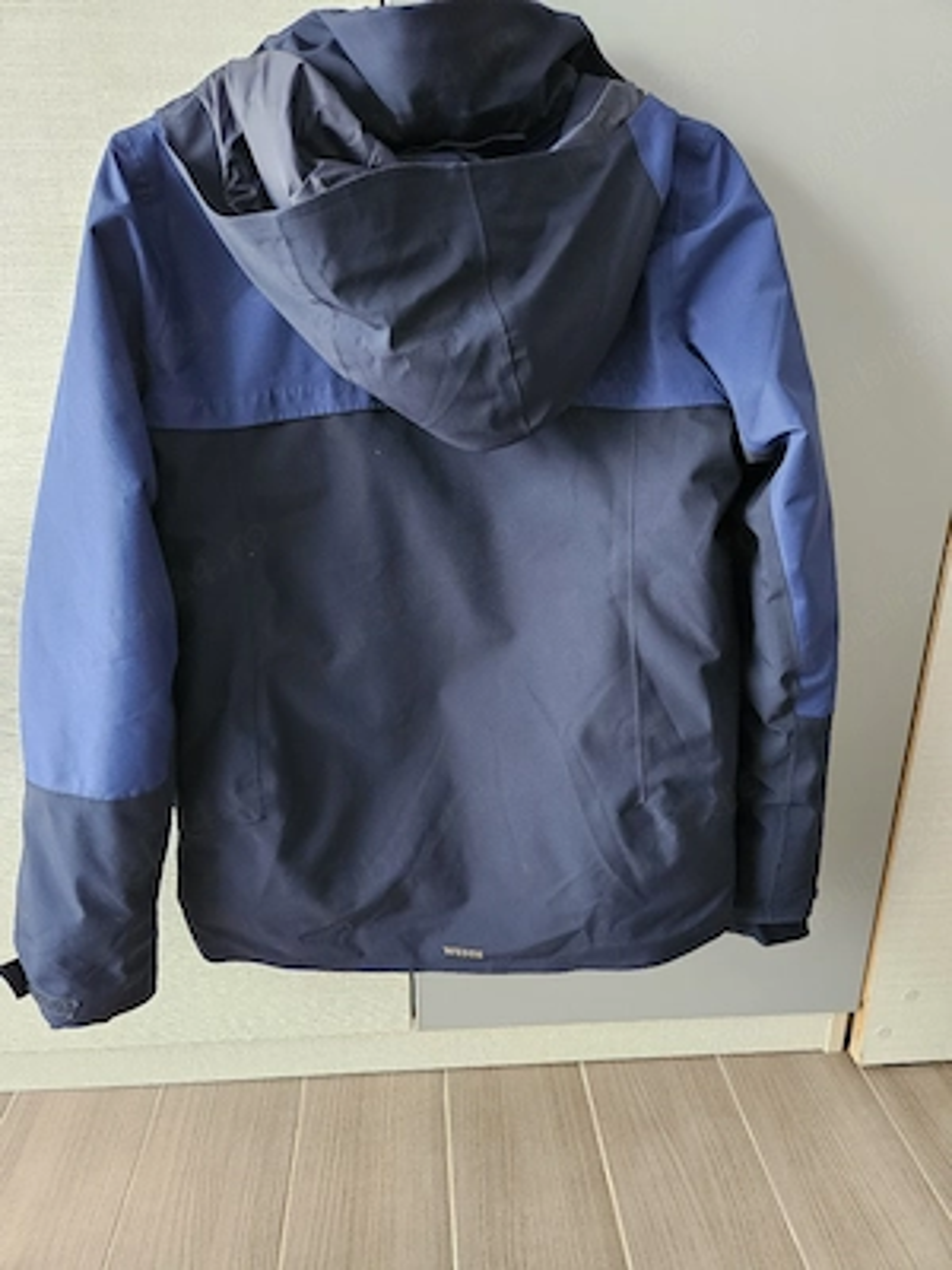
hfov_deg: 58.9
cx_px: 476
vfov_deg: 73.9
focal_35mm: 23
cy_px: 635
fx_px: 843
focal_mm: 5.4
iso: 800
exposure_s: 1/50.3
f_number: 1.8
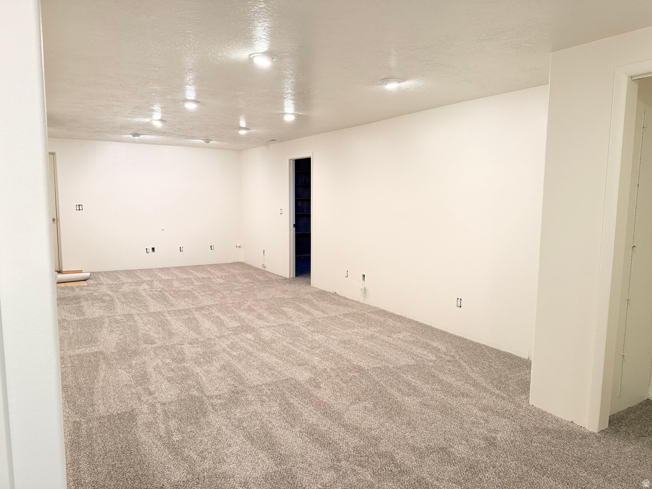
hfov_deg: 71.6
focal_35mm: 24
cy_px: 244
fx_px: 452
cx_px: 326
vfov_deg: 56.8
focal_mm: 6.76
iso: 400
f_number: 1.78
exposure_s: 1/60
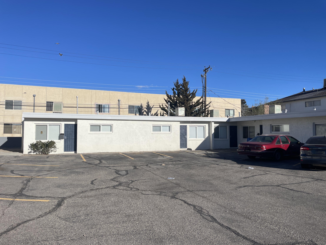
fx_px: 245
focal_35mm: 26
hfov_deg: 67.3
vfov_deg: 53.1
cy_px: 122
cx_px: 163
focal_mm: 4.2
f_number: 1.6
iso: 32
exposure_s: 1/5814
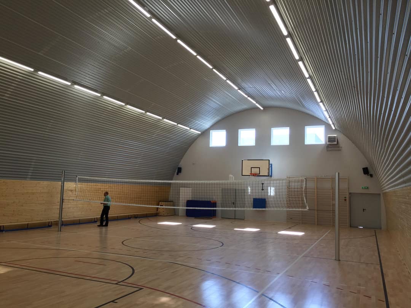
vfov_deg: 48.2
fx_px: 344
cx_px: 206
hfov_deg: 61.7
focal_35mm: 29
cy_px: 154
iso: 32
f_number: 2.2
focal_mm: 4.2
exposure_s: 1/50
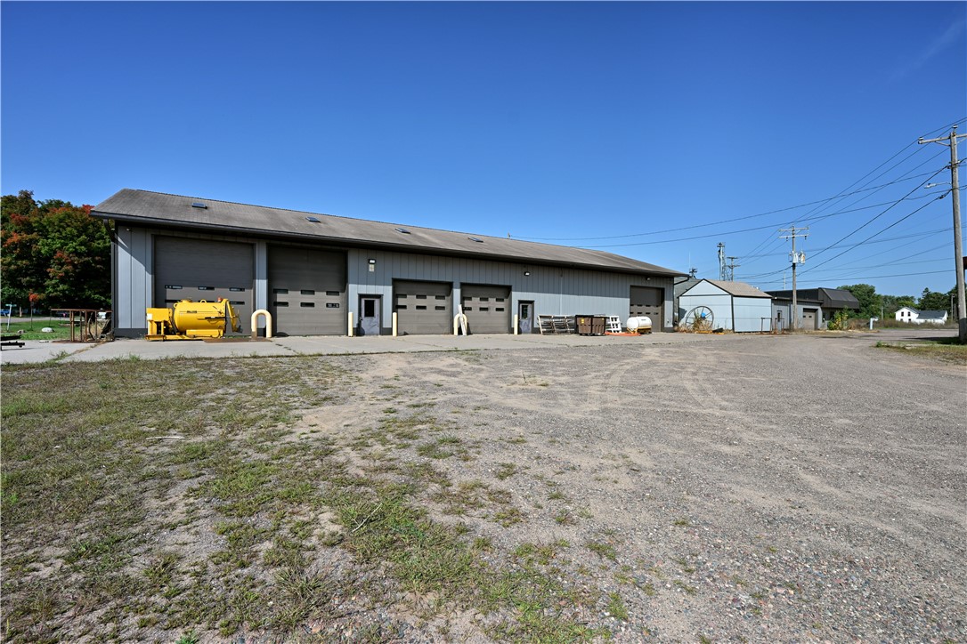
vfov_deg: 72.1
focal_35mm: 16
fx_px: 443
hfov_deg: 95.0
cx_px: 484
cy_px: 322
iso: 250
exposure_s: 1/2000
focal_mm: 16.5
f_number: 5.6
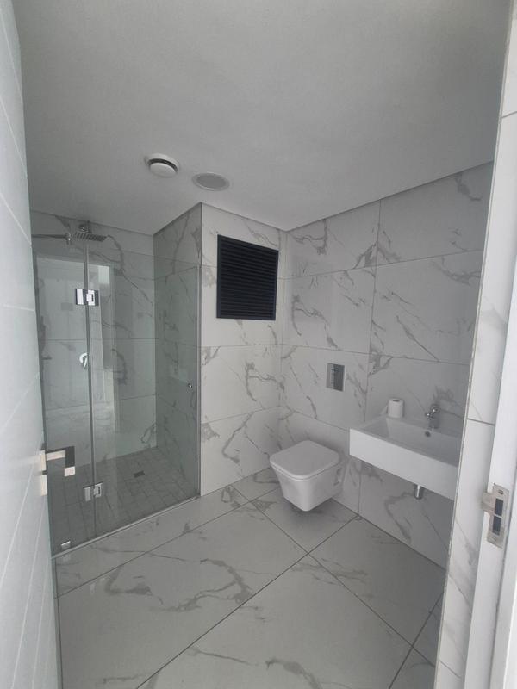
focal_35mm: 13
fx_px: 259
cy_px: 344
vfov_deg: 106.2
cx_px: 258
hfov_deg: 89.9
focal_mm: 1.74
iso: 320
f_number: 2.2
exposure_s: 1/50
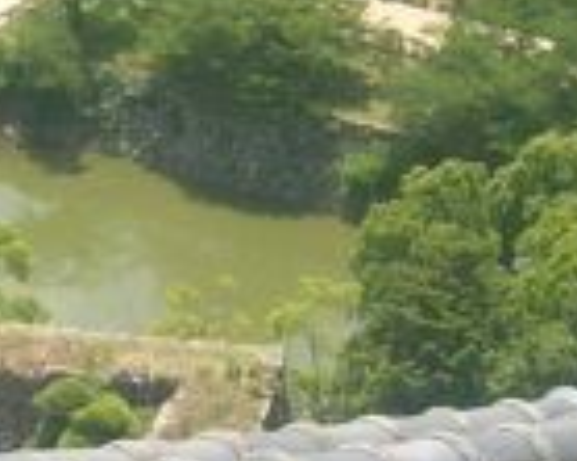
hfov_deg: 11.9
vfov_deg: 9.6
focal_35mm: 160
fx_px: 2730
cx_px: -12
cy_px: 35
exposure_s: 1/640
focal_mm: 5.8
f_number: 2.6
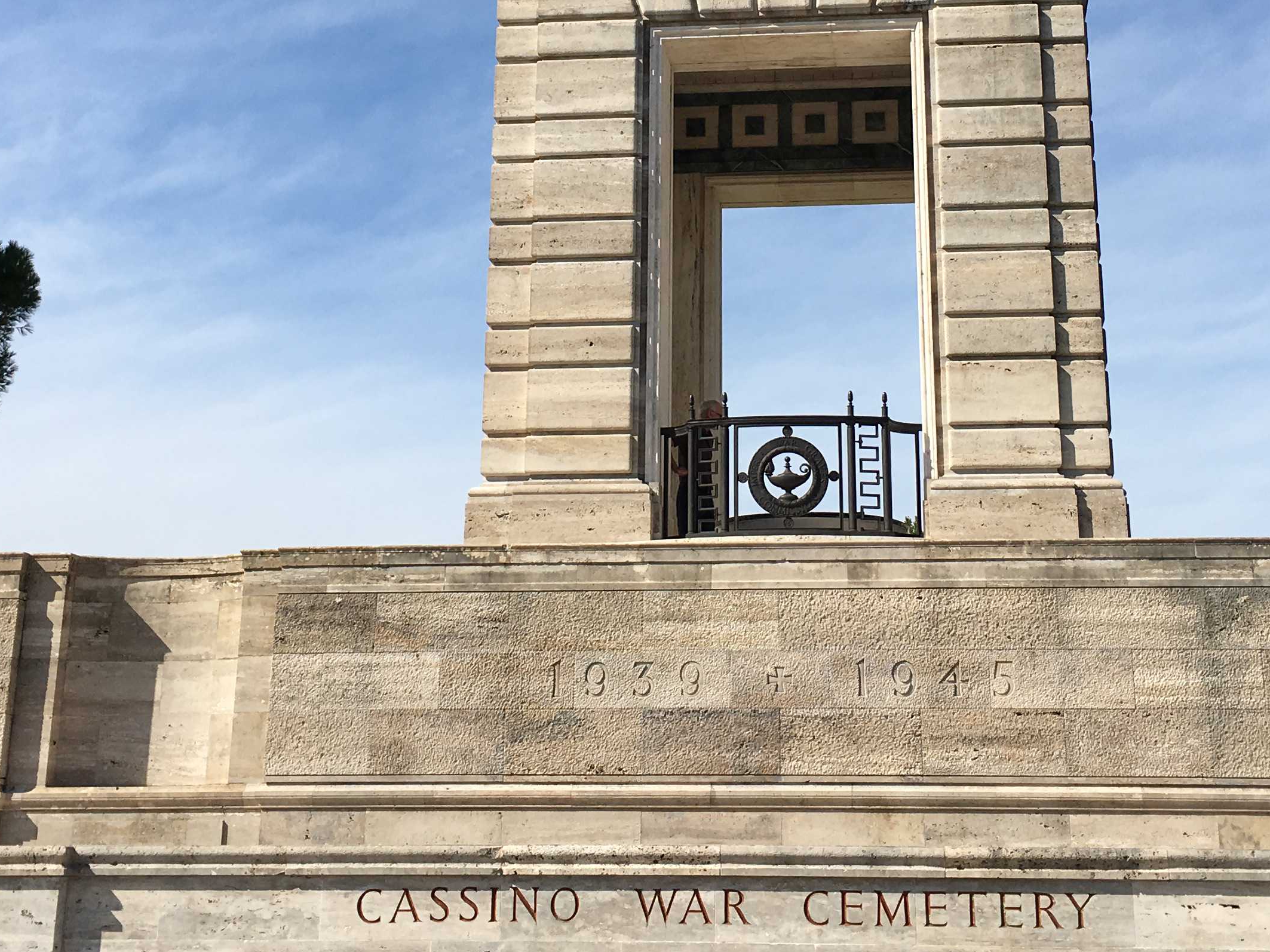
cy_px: 176
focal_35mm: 55
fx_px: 2018
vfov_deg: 26.0
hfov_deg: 34.9
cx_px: 709
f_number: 2.2
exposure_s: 1/2331
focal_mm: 4.15
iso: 25
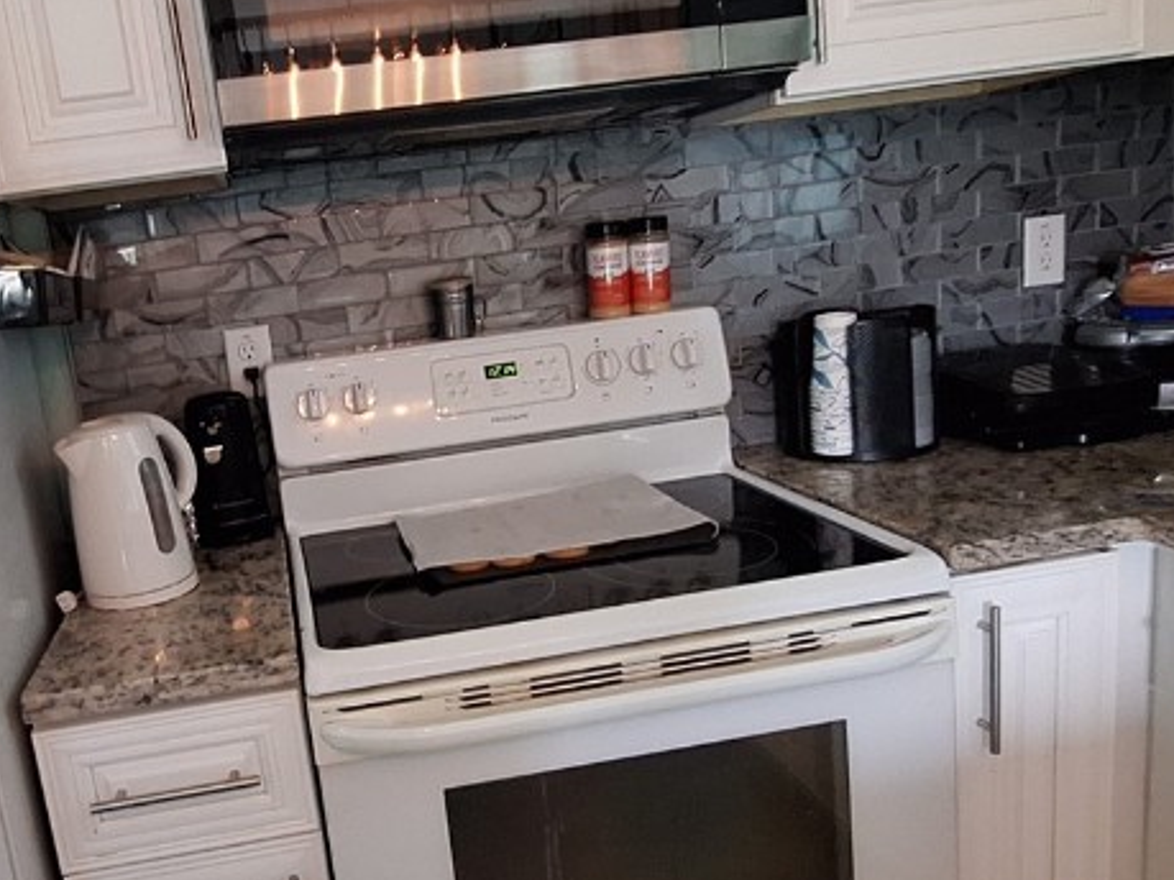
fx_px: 983
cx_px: 343
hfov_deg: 59.4
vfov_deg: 48.2
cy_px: 468
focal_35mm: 29
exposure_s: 1/24
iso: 500
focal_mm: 1.74
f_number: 2.2
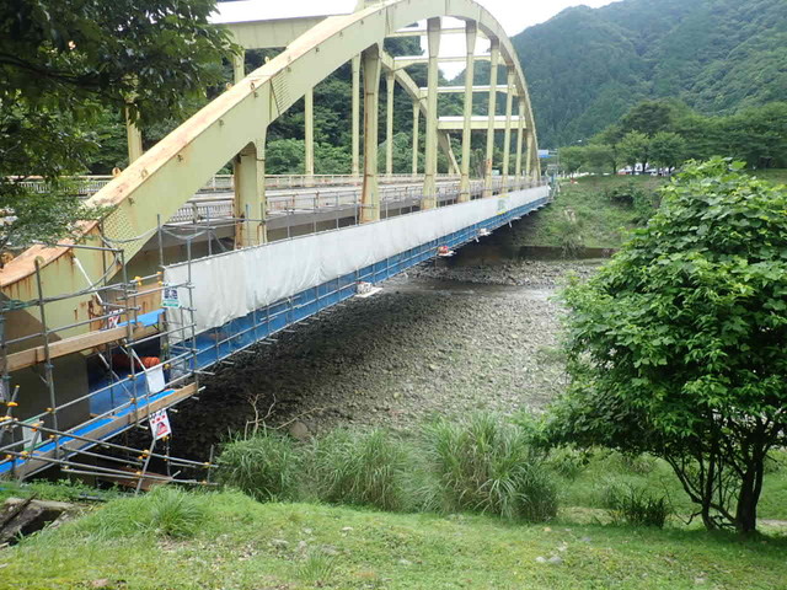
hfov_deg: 69.4
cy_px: 295
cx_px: 394
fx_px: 568
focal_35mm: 25
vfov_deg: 54.9
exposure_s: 1/200
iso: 100
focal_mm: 4.5
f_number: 2.8
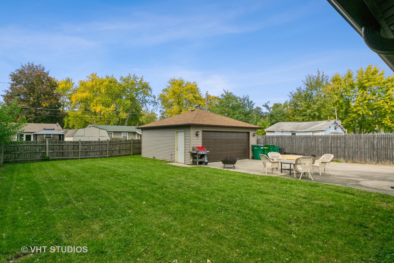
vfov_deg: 63.2
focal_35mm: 20
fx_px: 213
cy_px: 132
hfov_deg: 85.4
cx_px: 197
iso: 200
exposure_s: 1/1600
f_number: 4
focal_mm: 13
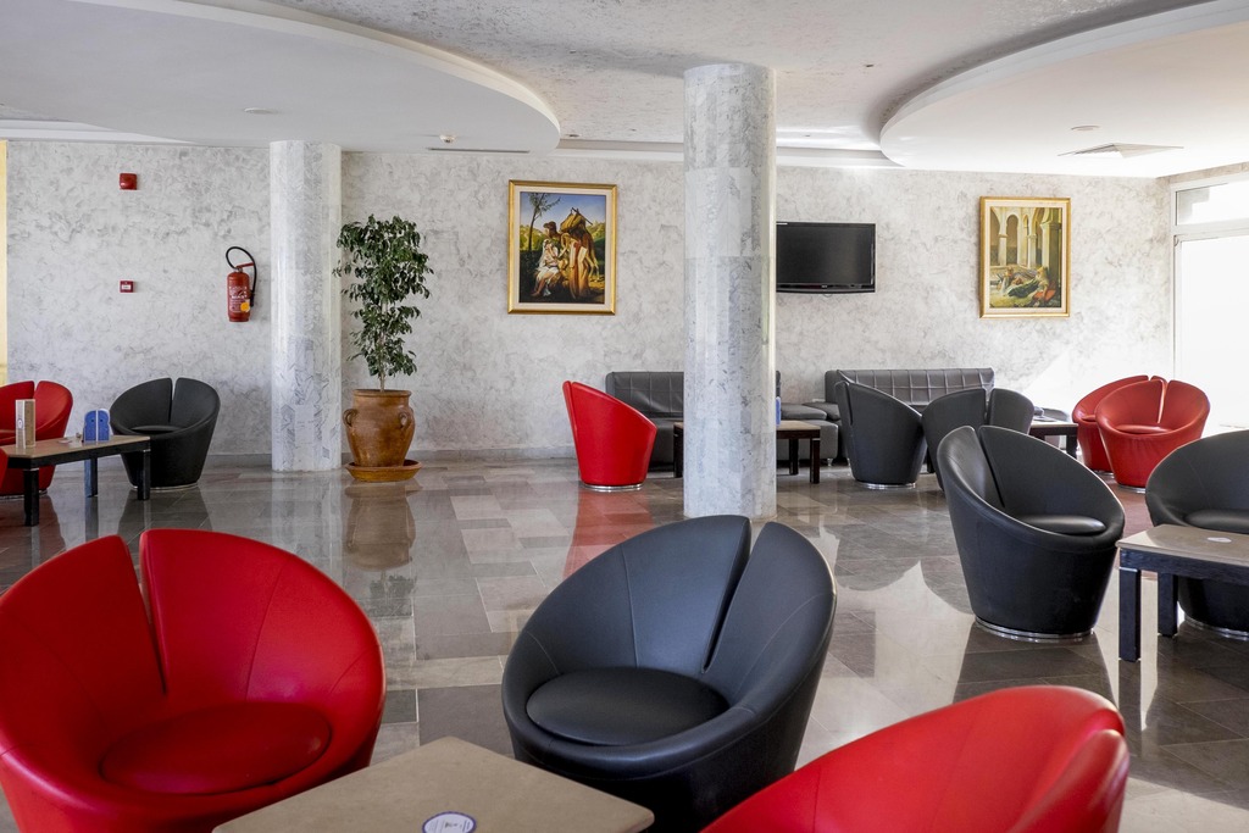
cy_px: 416
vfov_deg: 45.0
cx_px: 624
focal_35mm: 29
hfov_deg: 63.7
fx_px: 1006
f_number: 5.6
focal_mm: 19.4
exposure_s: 1/45
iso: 1000
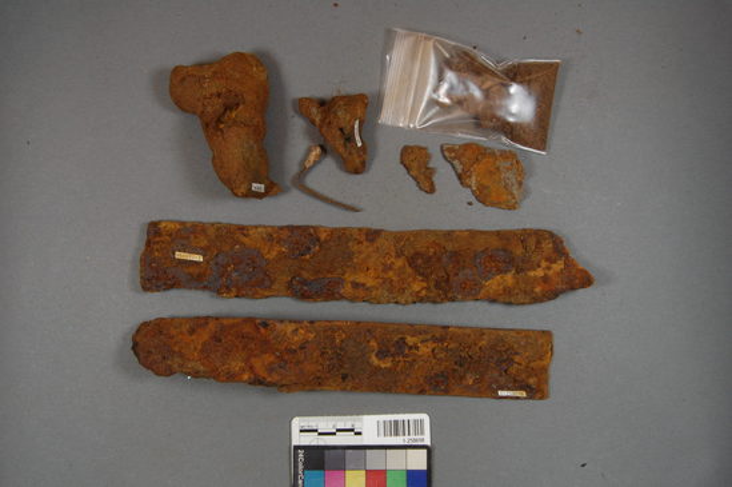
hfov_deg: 49.6
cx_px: 366
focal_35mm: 39
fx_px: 792
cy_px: 244
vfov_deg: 34.1
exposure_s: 1/13
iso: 800
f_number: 25
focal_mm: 26
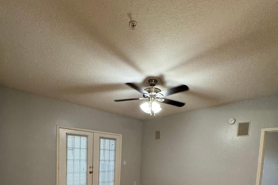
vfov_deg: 54.2
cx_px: 136
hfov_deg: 84.0
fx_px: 154
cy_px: 166
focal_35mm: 20
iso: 250
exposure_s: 1/60
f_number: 2.2
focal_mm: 2.22
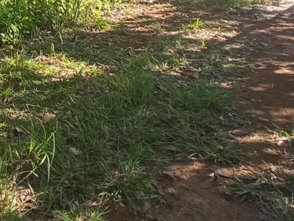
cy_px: -128
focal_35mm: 48
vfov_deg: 23.1
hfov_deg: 34.8
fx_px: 408
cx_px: -20
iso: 113
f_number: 2.2
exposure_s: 1/344
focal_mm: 1.65
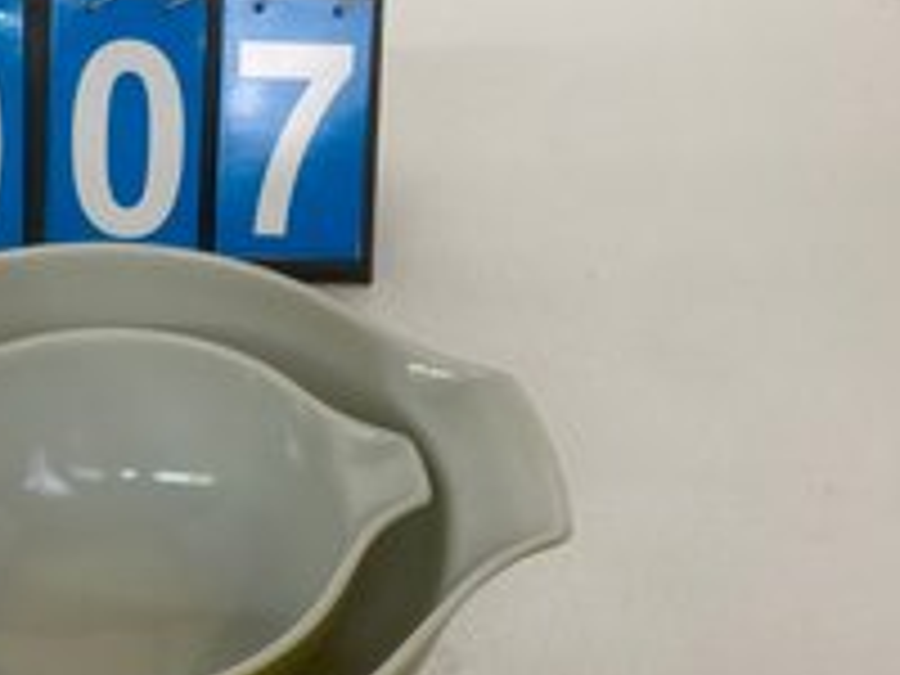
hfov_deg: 38.8
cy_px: 353
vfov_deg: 30.3
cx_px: 241
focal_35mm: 48
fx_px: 1248
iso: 80
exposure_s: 1/60
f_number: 1.8
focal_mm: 3.99
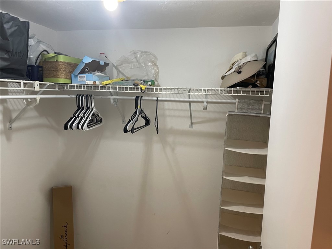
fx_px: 249
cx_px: 166
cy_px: 124
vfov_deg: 53.1
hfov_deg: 67.3
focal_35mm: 26
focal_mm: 4.2
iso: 100
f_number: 1.6
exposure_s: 1/60
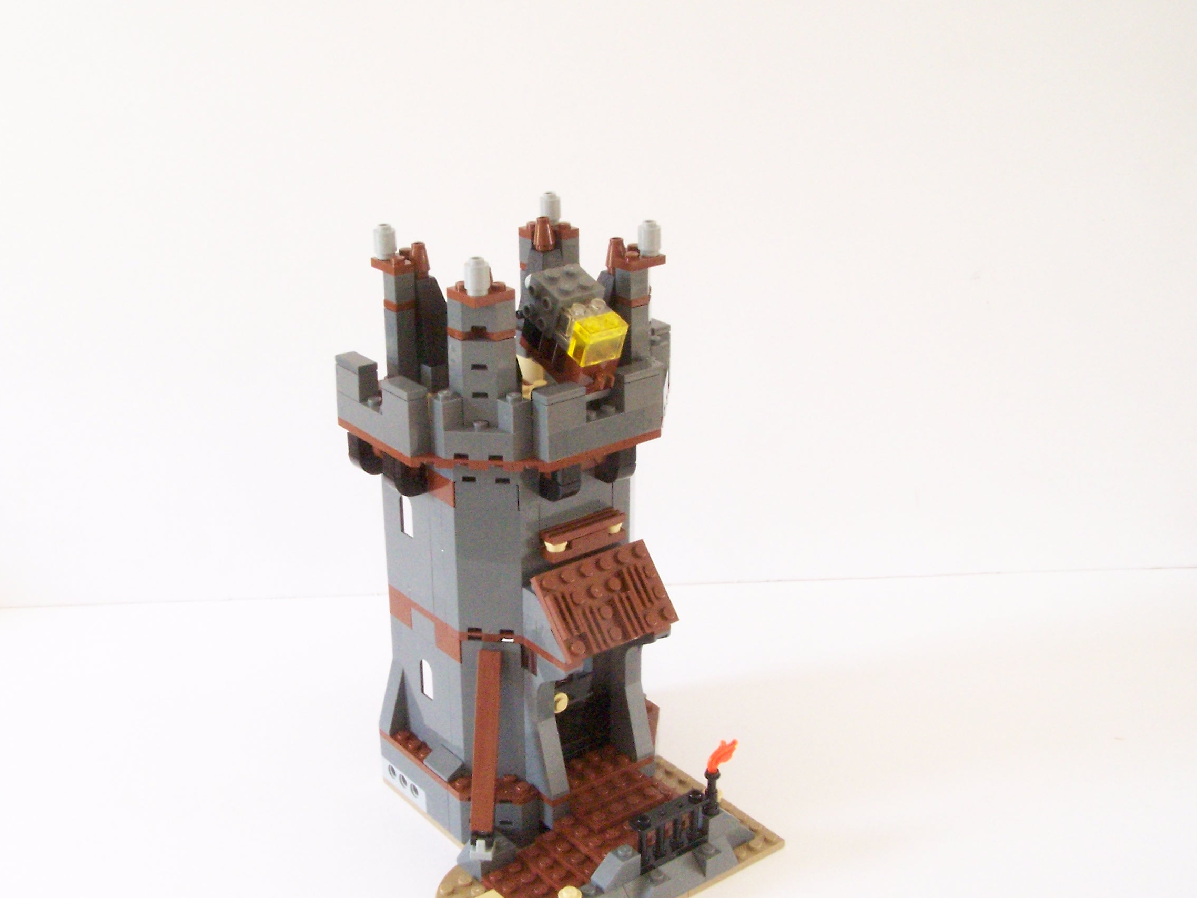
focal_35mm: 43
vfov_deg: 33.6
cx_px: 531
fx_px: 1487
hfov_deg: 43.8
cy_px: 499
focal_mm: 6.3
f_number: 8
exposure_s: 1/10
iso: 400
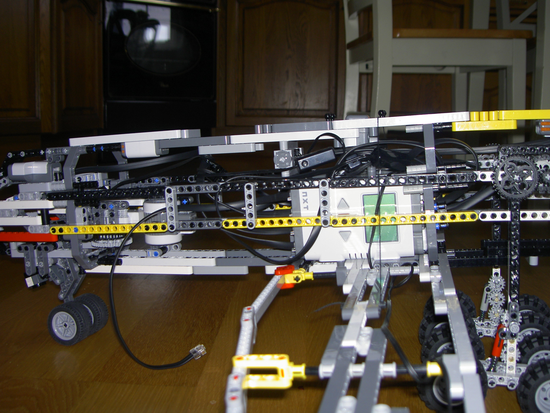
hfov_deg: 47.9
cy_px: 206
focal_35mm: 39
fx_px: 620
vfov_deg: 36.8
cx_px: 275
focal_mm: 8
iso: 100
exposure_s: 1/60
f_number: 2.8
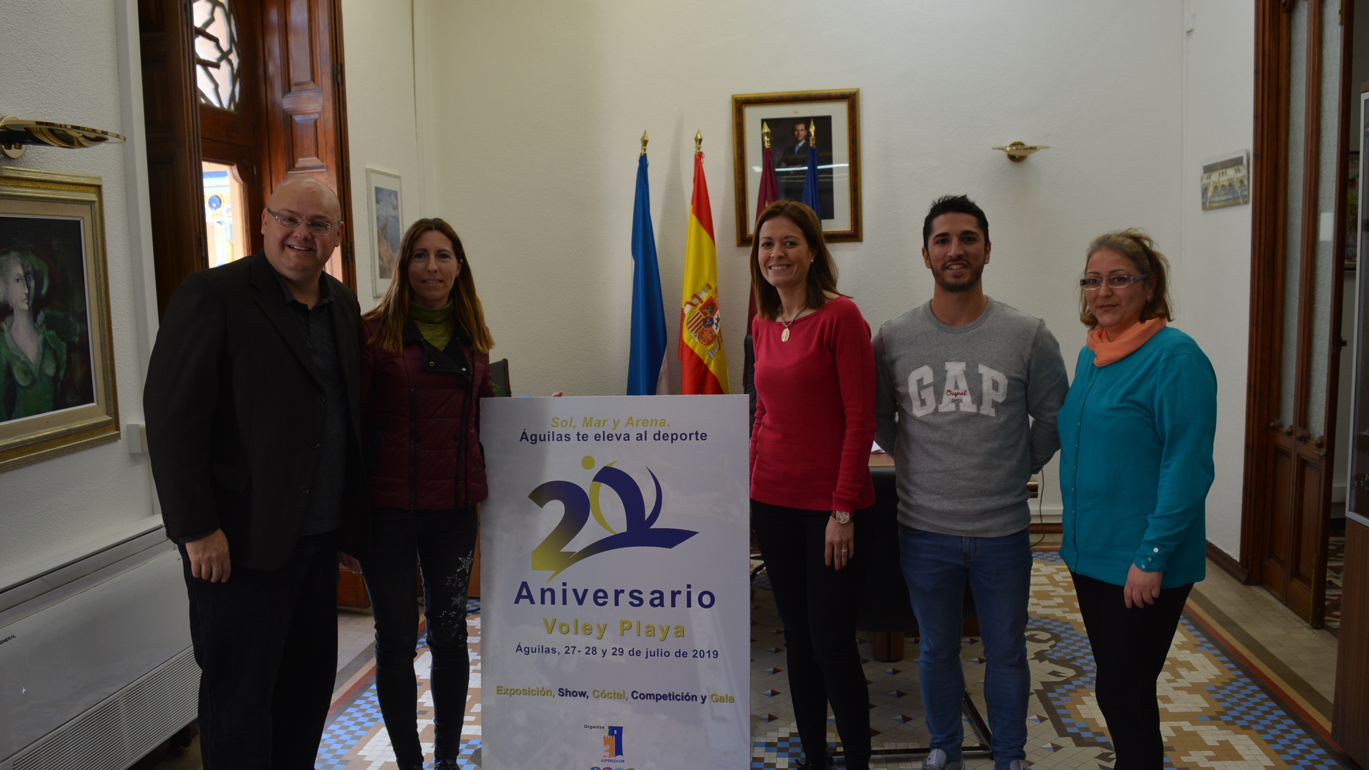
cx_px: 687
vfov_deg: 40.2
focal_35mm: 29
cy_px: 415
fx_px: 1053
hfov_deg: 66.1
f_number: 5
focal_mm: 18
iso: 400
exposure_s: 1/100
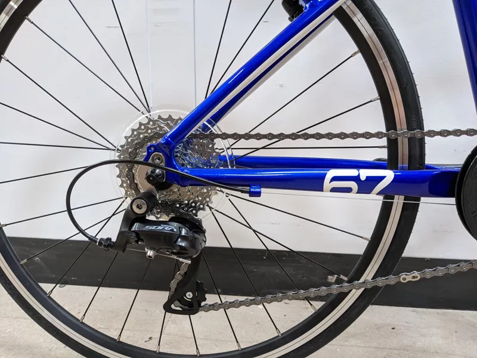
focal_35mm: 27
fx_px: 372
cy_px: 179
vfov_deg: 51.4
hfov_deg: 65.3
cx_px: 238
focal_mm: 4.38
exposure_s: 1/24
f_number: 1.73
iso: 101
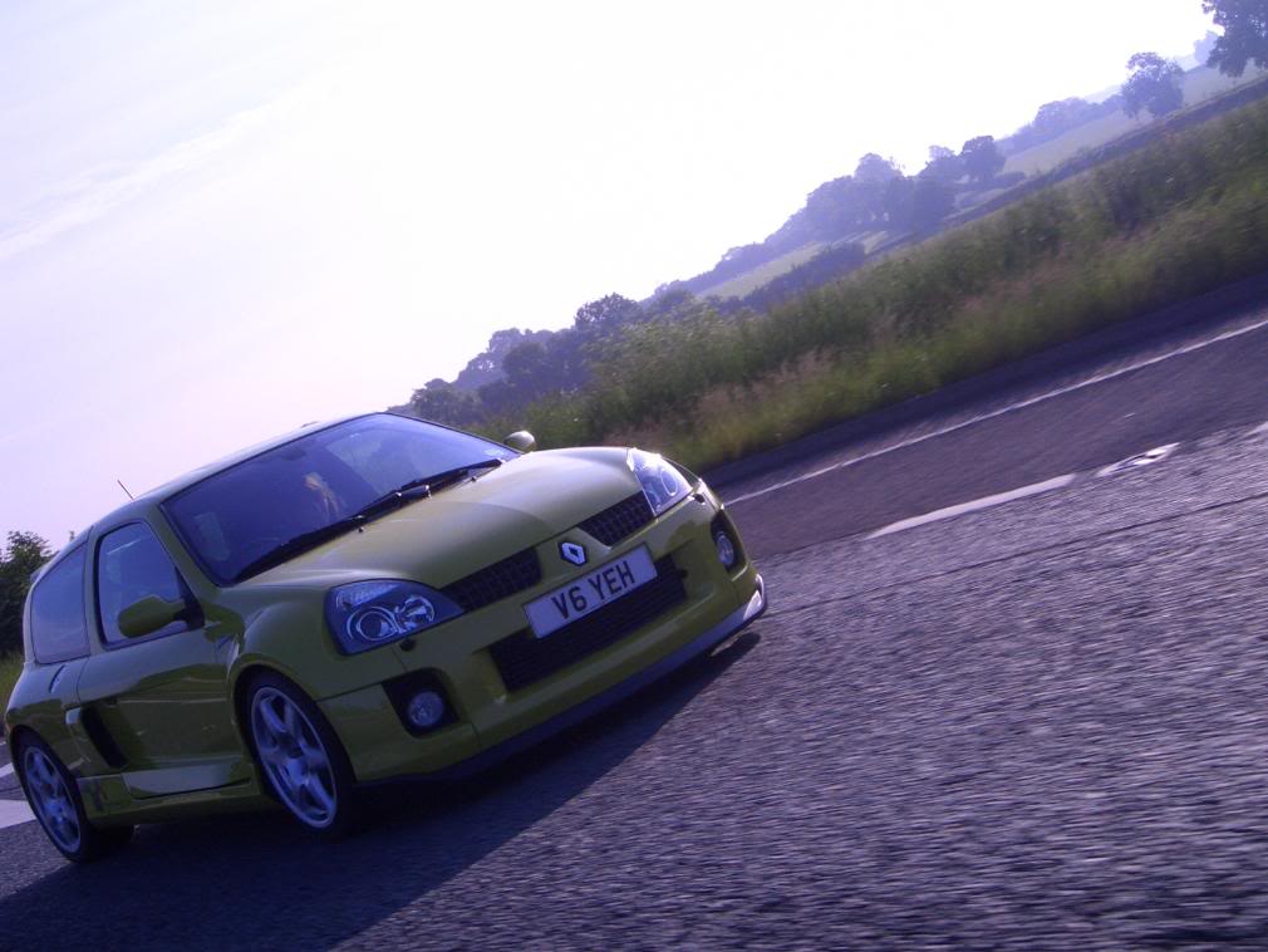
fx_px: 1905
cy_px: 476
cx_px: 634
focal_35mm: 52
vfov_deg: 28.0
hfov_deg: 36.8
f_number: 4.6
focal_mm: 6.9
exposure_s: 1/500
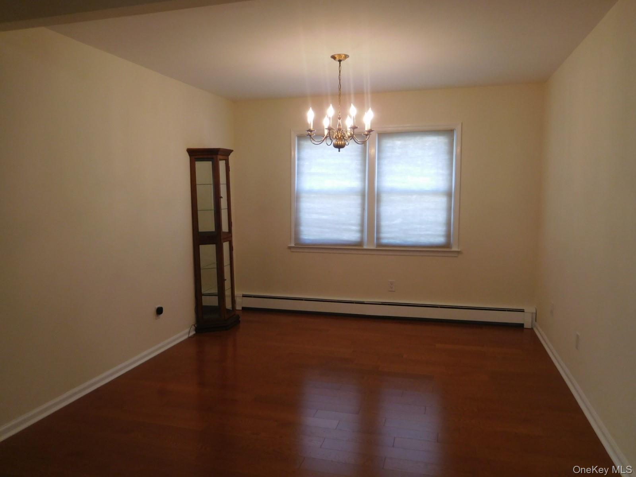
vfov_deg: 54.9
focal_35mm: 25
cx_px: 318
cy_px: 238
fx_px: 459
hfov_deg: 69.4
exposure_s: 1/30
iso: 140
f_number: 3.4
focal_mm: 4.5
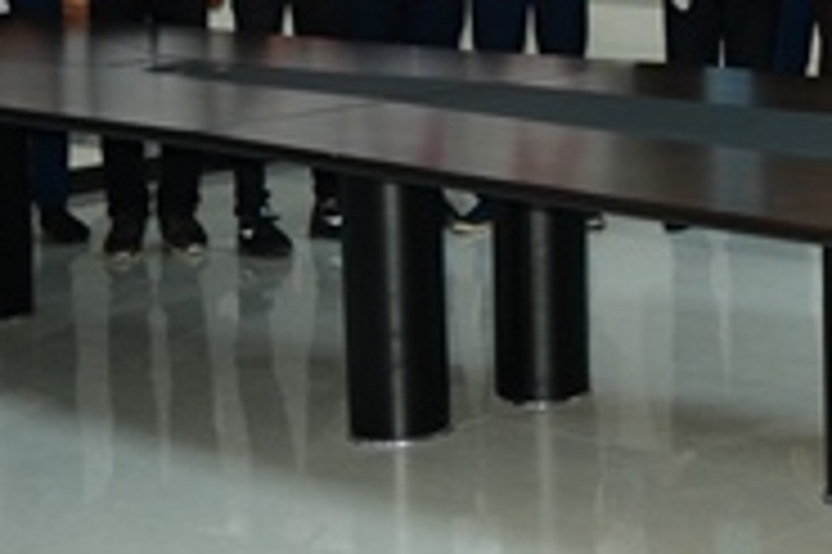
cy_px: -122
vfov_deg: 12.3
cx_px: 1421
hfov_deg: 16.3
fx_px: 2510
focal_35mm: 109
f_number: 4.5
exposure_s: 1/60
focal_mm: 21
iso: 500
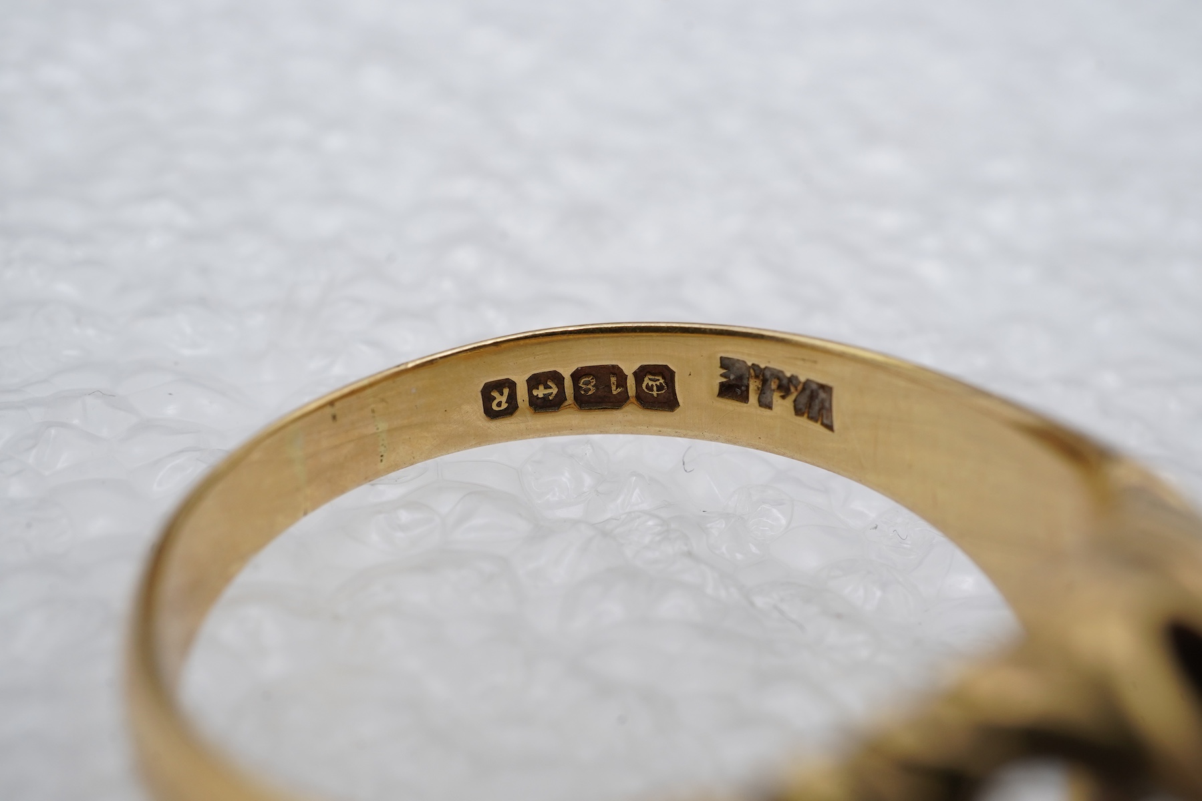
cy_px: 400
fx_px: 1503
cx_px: 601
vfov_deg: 29.9
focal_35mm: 45
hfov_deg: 43.6
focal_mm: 30
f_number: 22
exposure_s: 1/125
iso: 500
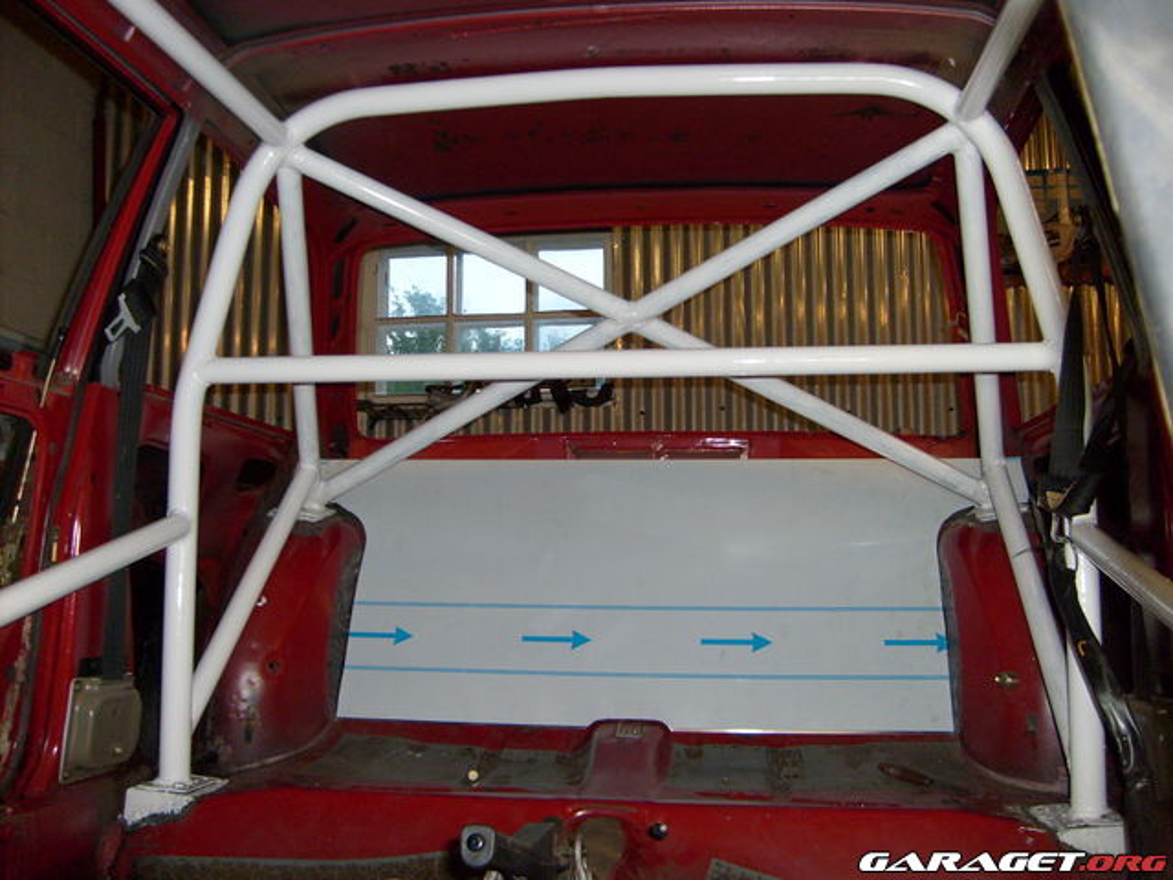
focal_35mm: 35
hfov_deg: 52.6
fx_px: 1186
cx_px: 586
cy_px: 440
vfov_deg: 40.7
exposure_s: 1/45
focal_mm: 5.8
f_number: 2.8
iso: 100
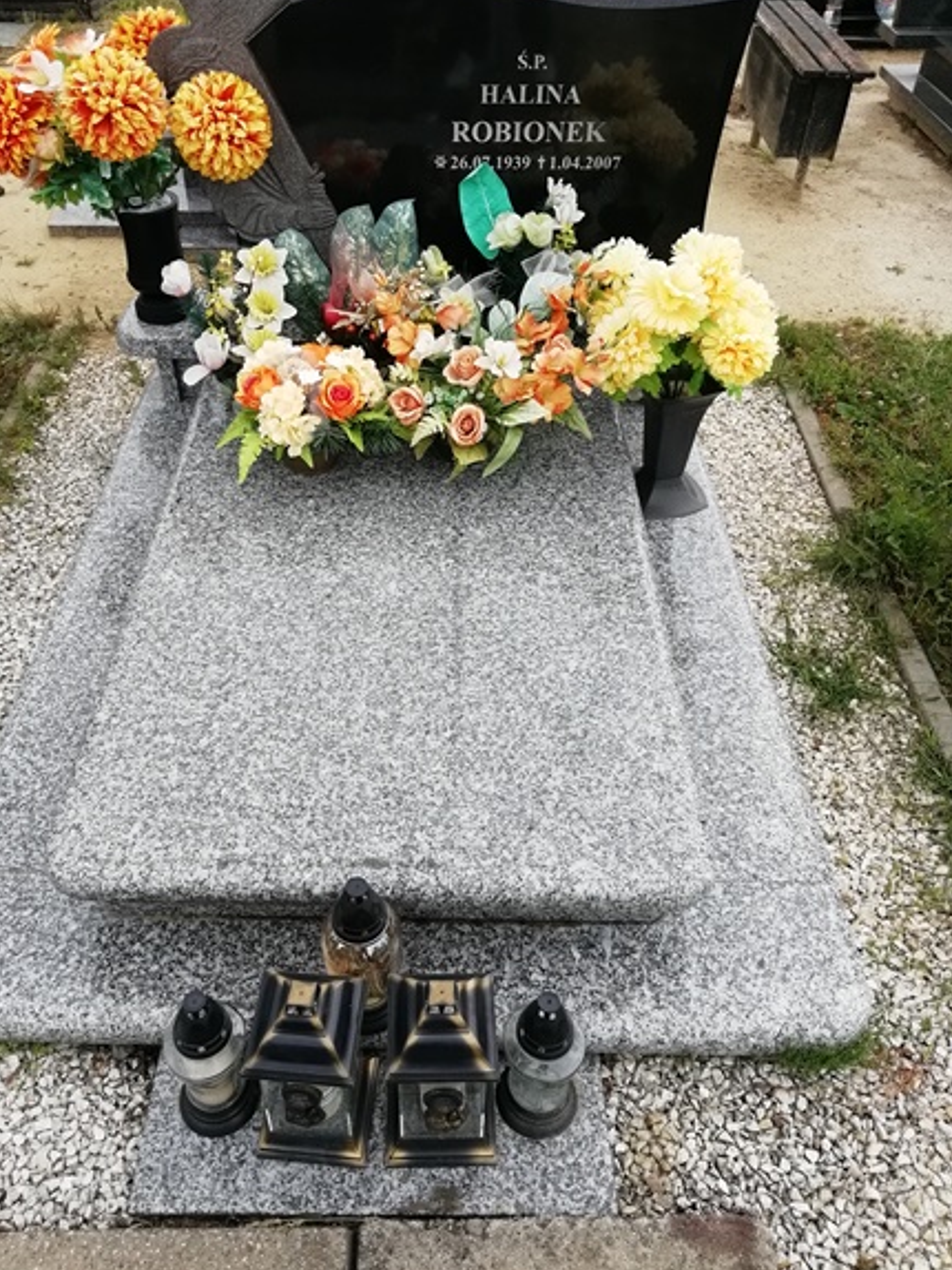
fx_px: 1064
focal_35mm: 29
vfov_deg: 61.6
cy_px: 573
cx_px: 423
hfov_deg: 48.1
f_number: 2.2
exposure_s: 1/307
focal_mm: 3.21
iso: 50
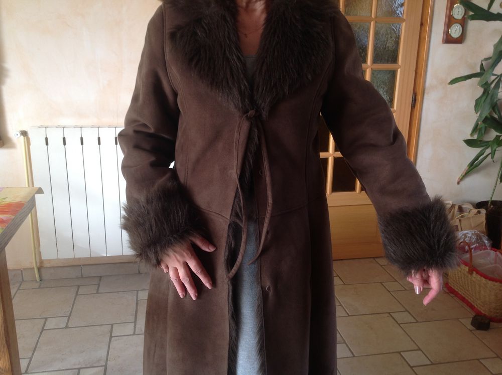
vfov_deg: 40.6
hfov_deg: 52.7
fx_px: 507
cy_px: 188
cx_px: 251
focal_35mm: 35
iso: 50
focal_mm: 4.28
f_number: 2.4
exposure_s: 1/24
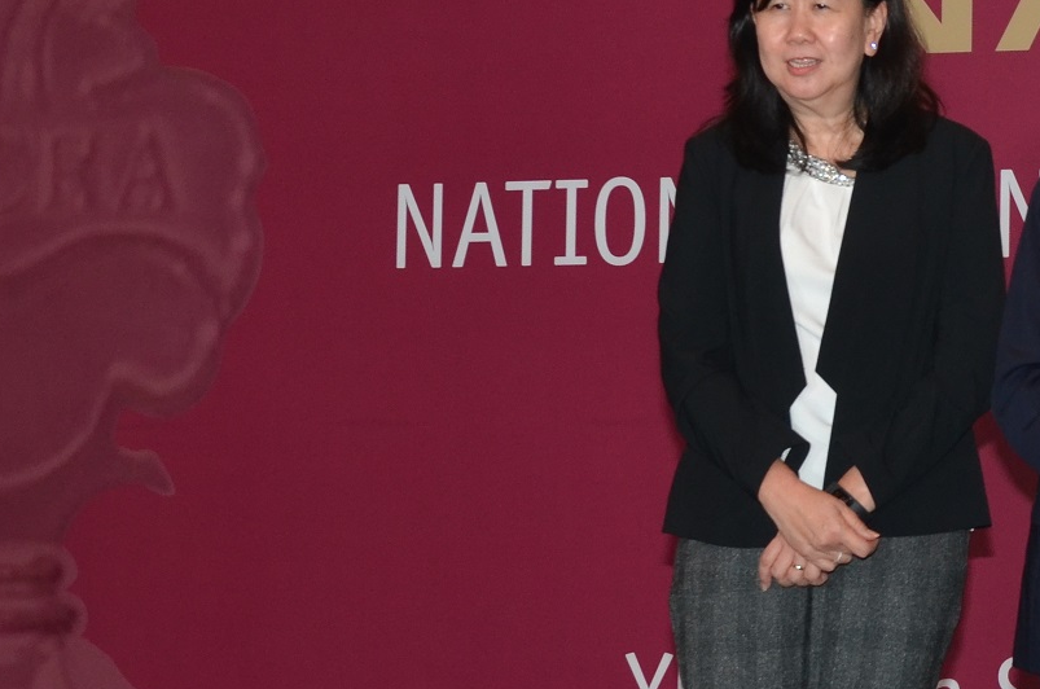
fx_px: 5045
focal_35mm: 175
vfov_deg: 7.8
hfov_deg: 11.4
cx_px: 1486
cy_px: 205
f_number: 5.6
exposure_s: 1/60
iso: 400
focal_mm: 38
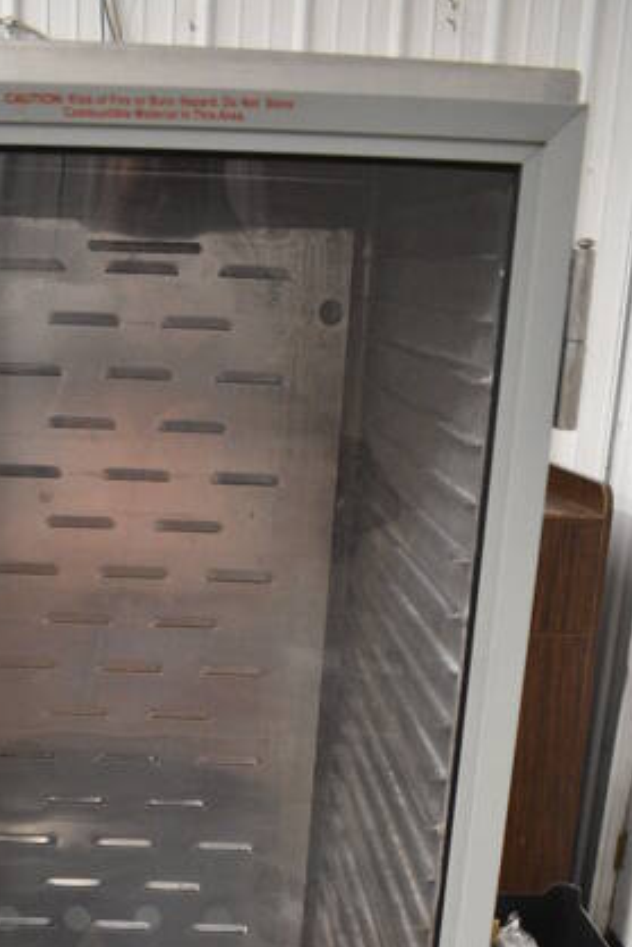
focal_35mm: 59
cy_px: 1012
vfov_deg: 30.7
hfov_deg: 22.8
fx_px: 1552
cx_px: 147
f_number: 3.5
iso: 2000
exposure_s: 1/125
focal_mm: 18
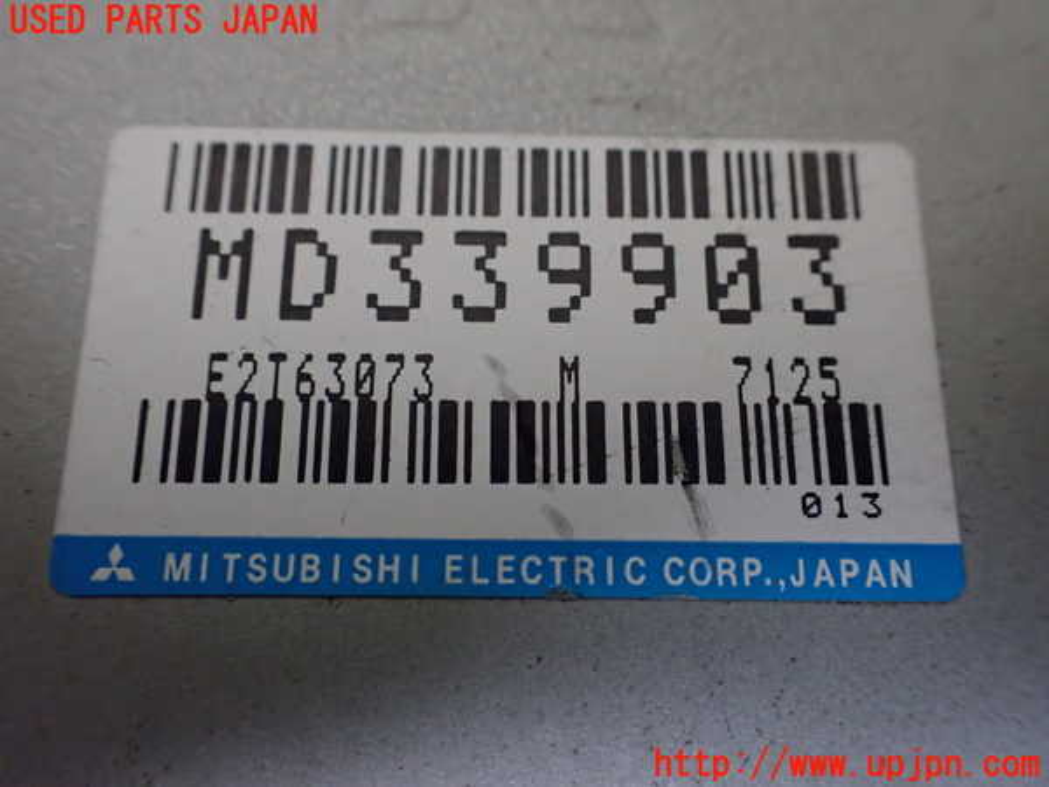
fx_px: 909
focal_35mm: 30
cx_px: 524
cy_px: 394
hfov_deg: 60.0
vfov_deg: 46.8
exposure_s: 1/125
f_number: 2.3
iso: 800
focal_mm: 5.4
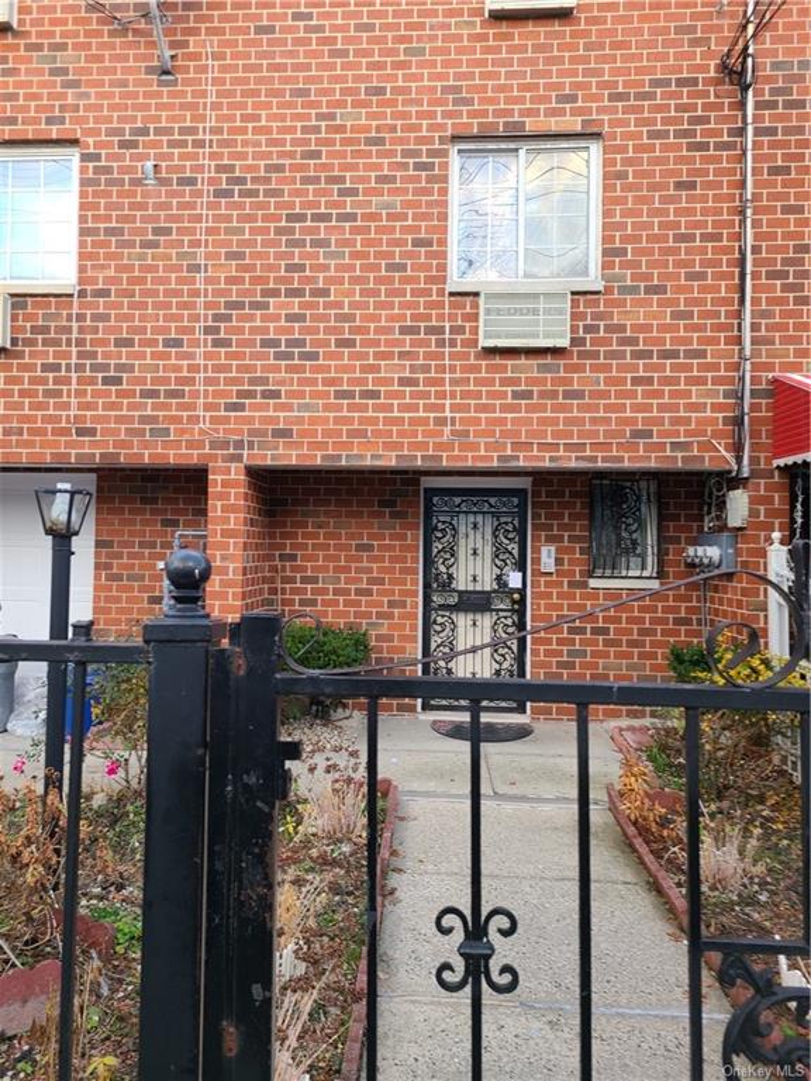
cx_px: 406
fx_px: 812
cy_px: 540
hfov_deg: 53.1
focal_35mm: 26
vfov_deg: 67.3
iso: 40
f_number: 1.8
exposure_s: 1/60
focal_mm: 5.4
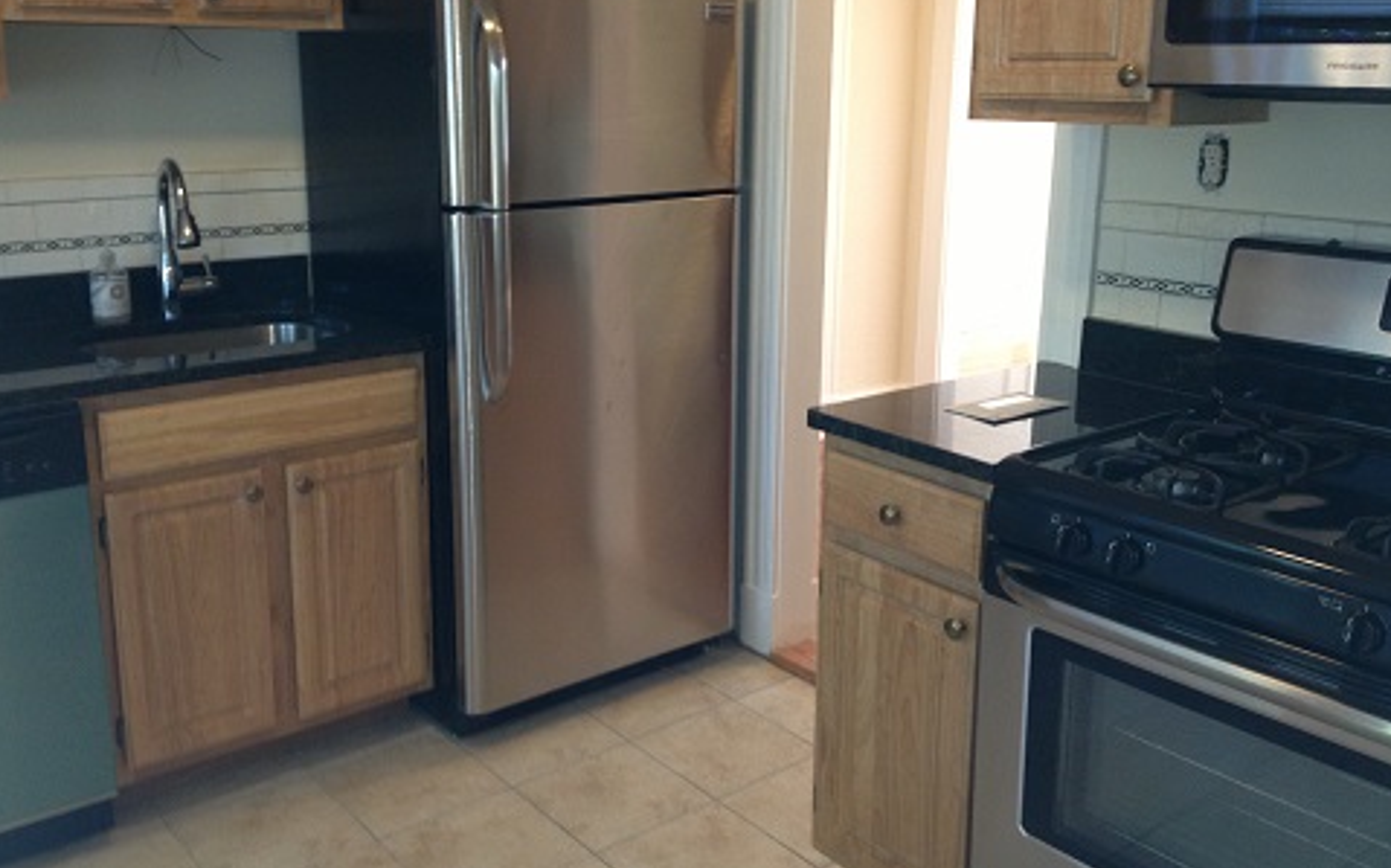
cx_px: 688
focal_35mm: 38
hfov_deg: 51.6
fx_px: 1440
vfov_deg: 33.5
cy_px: 354
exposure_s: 1/20
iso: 125
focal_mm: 4.28
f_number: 2.4
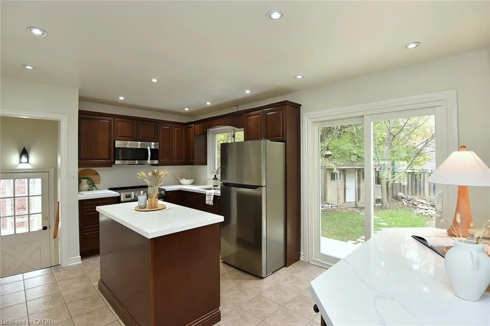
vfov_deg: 73.7
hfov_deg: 96.8
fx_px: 218
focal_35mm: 16
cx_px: 245
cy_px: 163
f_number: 6.3
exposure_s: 1/60
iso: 500
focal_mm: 16
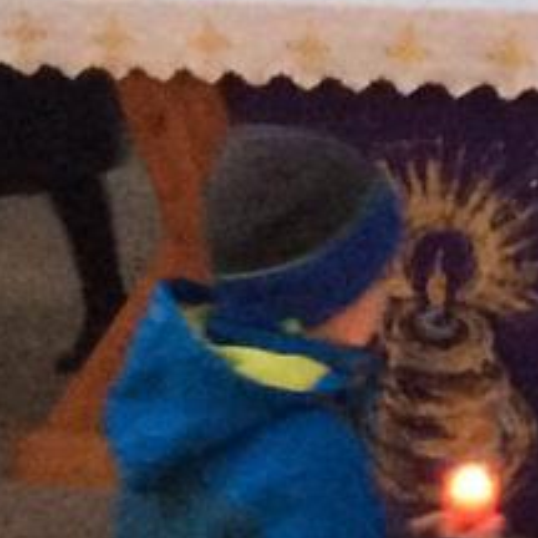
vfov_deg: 10.0
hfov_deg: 10.0
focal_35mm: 175
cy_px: 208
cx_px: 339
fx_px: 3077
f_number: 2.4
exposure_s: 1/17
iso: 400
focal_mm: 3.3
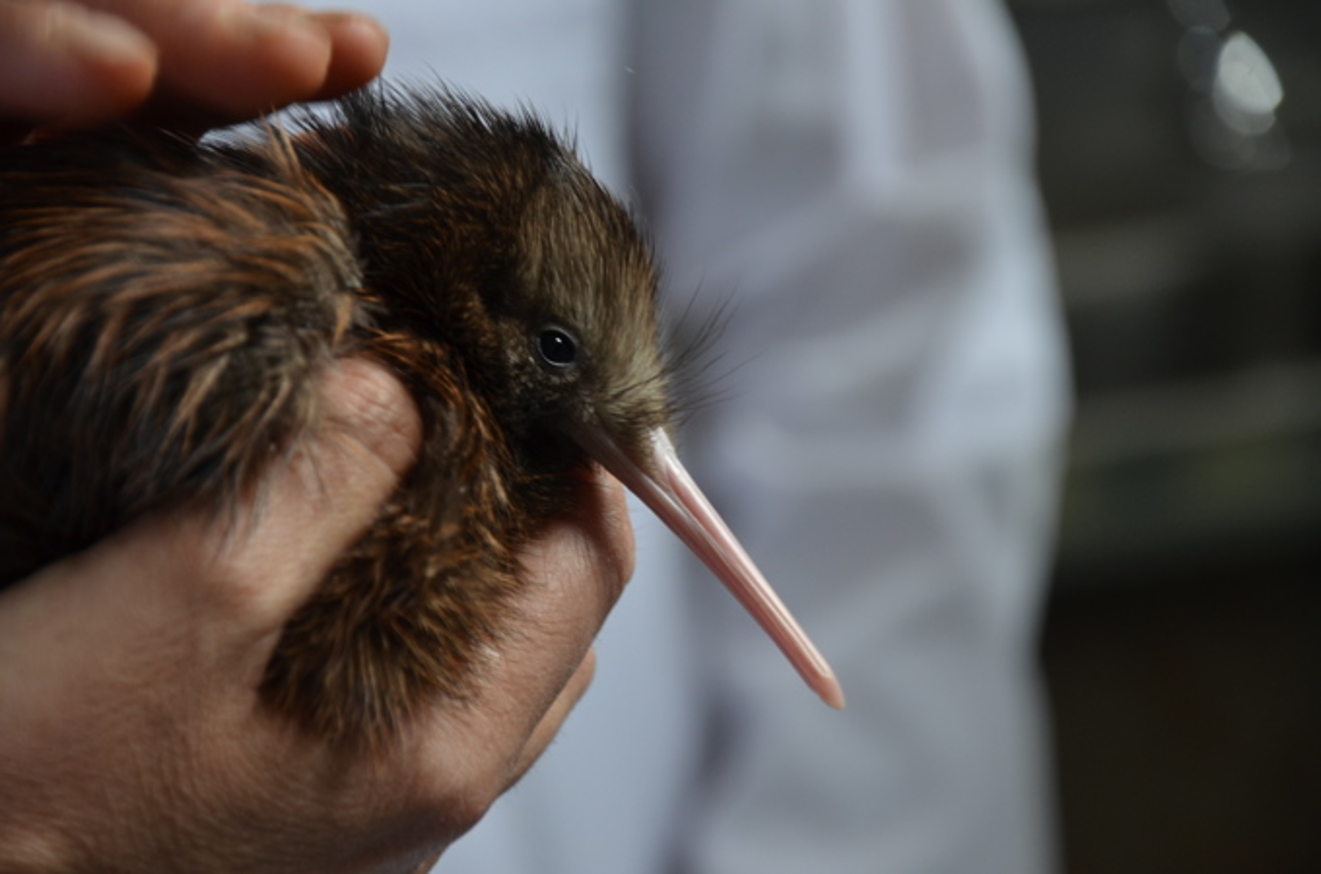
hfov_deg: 13.1
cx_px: 660
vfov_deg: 8.7
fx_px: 5766
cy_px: 437
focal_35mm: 158
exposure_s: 1/40
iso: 640
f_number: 5.6
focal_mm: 105
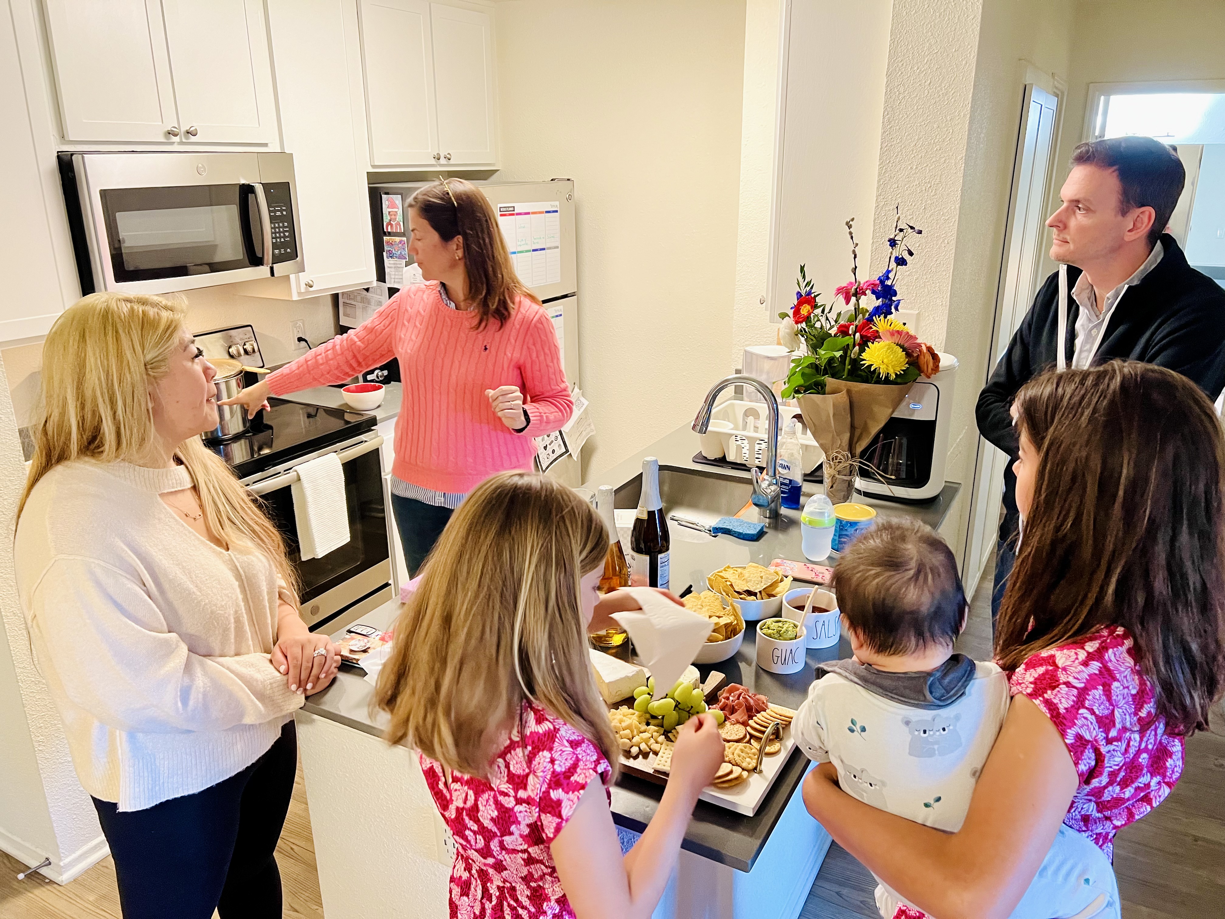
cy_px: 460
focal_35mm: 26
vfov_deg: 53.1
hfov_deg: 67.3
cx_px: 612
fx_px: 920
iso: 250
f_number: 1.5
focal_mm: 5.7
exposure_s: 1/60
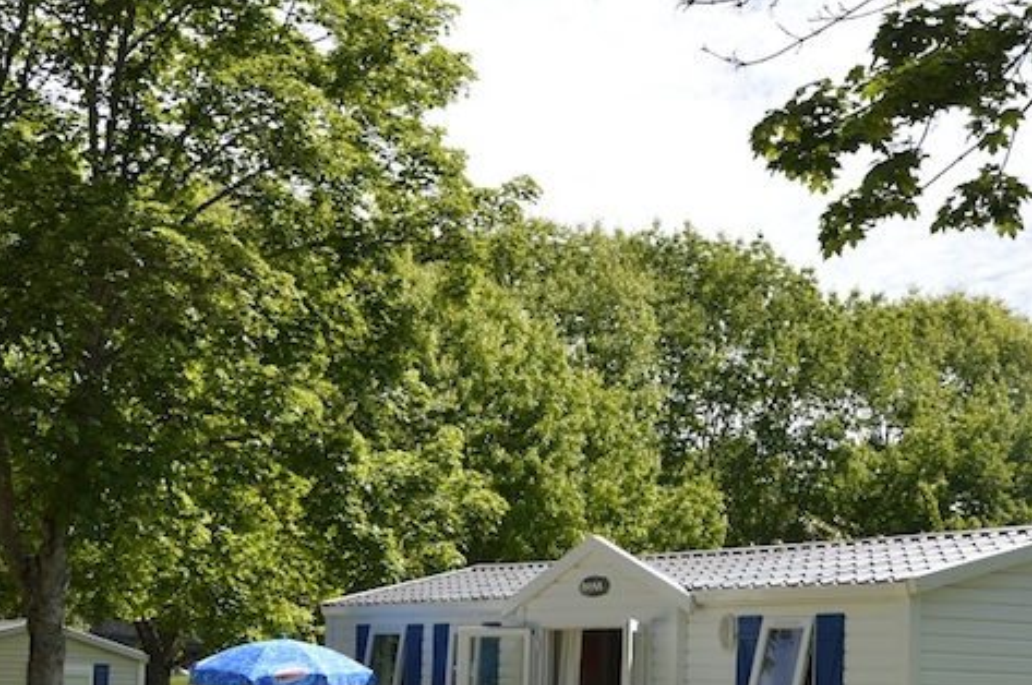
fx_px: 1889
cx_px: 449
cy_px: 575
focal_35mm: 66
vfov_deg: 20.3
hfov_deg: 30.5
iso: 100
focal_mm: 26
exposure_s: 1/200
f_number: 8
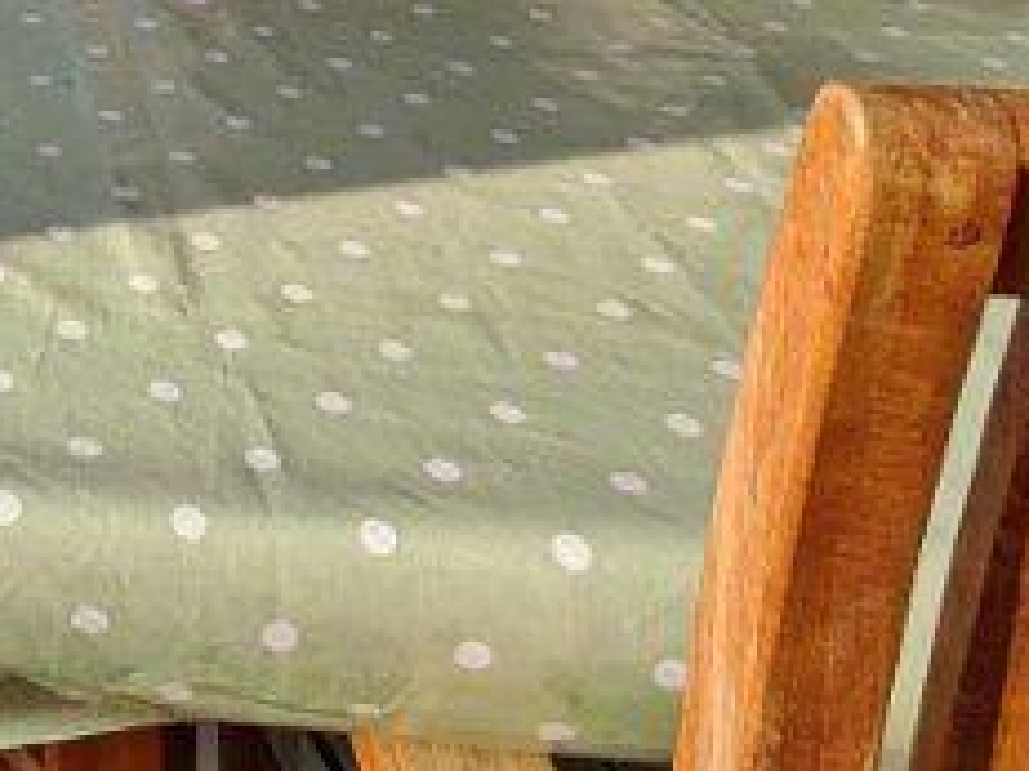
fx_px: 1842
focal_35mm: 62
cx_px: -294
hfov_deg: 26.6
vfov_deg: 17.6
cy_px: -720
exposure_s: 1/406
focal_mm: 1.83
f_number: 2.2
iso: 43
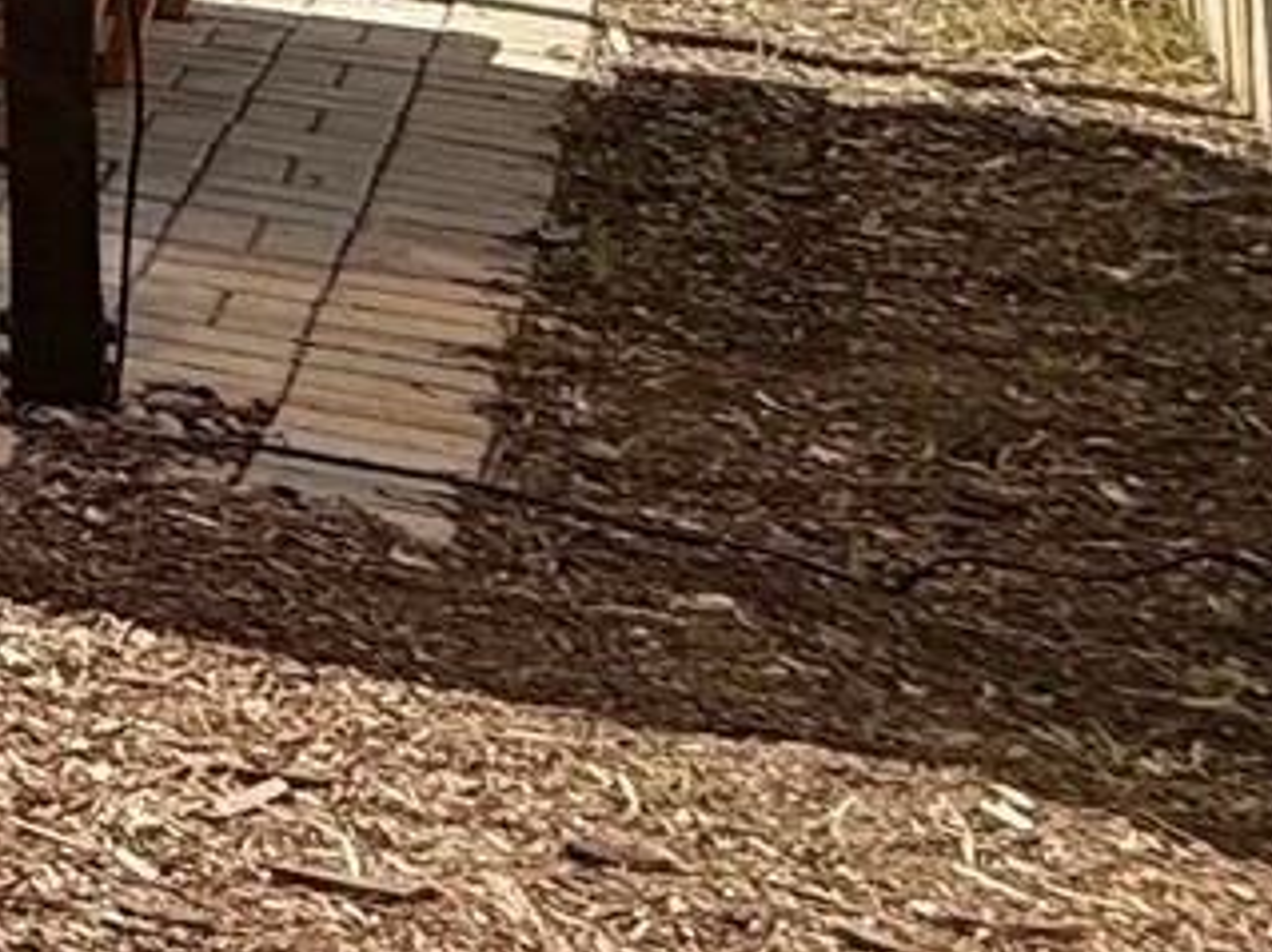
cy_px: -813
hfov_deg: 13.1
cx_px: -2109
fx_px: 3306
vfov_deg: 14.3
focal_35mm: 90
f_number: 2.2
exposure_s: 1/876
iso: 50
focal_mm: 2.22
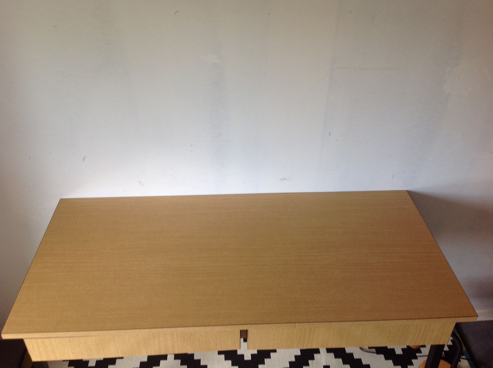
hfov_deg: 52.7
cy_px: 184
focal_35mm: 35
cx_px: 246
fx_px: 498
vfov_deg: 40.6
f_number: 2.4
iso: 64
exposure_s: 1/40
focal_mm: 4.28
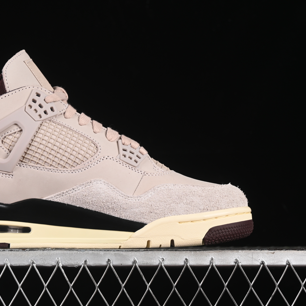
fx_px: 960
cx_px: 76
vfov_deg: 18.1
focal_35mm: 96
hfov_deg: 18.0
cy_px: 153
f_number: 8
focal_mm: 50
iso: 160
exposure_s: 1/80
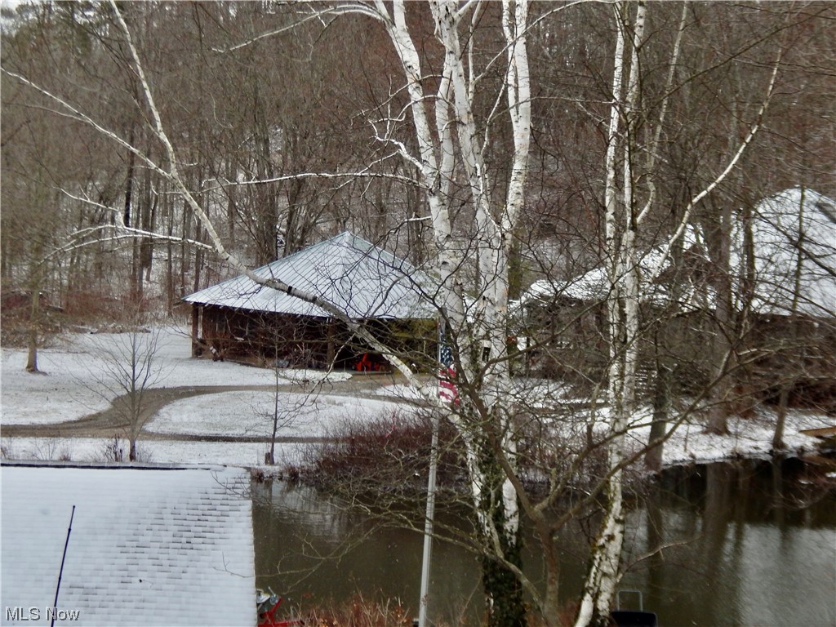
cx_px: 418
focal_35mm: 115
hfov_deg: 17.1
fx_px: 2777
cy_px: 314
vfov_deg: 12.9
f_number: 4.6
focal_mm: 20.5
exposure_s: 1/80
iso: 125
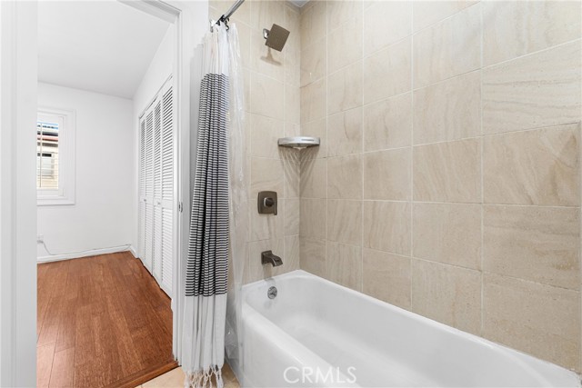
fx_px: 226
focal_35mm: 14
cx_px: 291
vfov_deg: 81.2
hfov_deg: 104.2
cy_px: 194
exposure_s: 1/30
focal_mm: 14
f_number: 6.3
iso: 320
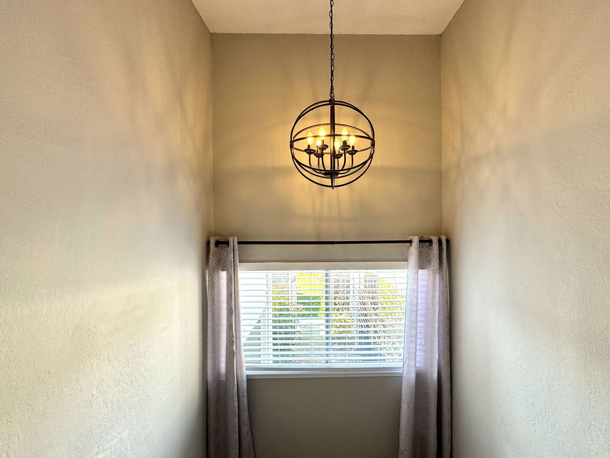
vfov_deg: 81.7
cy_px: 221
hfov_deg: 98.1
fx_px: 264
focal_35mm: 15
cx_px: 321
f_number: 2.2
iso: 125
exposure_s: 1/120
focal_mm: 2.22
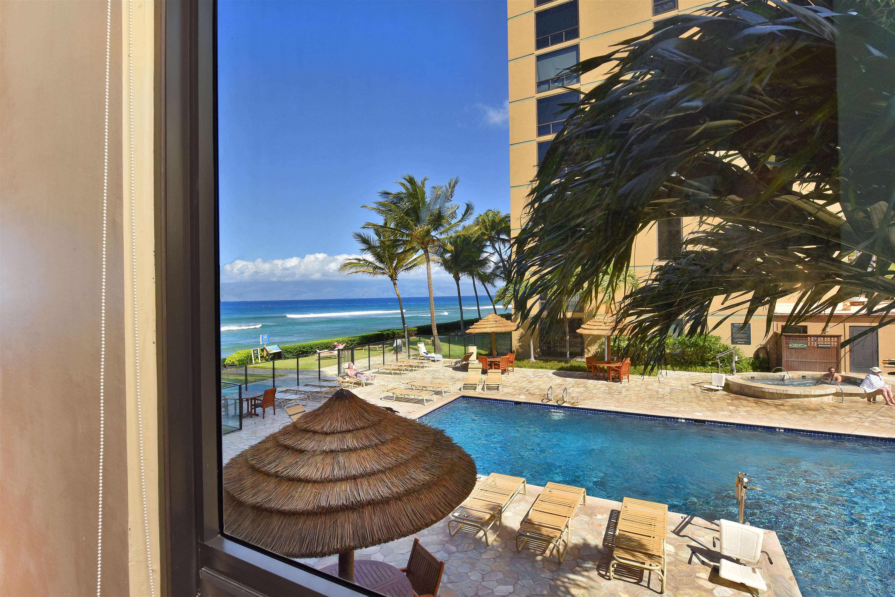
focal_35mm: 17
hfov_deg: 93.3
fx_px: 423
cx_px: 448
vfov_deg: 70.5
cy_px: 298
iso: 320
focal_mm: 17
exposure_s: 1/250
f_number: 8
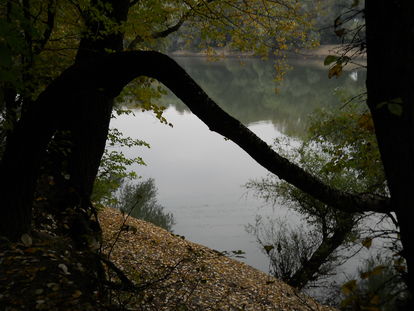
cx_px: 207
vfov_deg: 35.1
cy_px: 156
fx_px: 490
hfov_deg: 45.8
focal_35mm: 41
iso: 80
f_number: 3.1
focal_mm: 6.72
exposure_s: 1/30
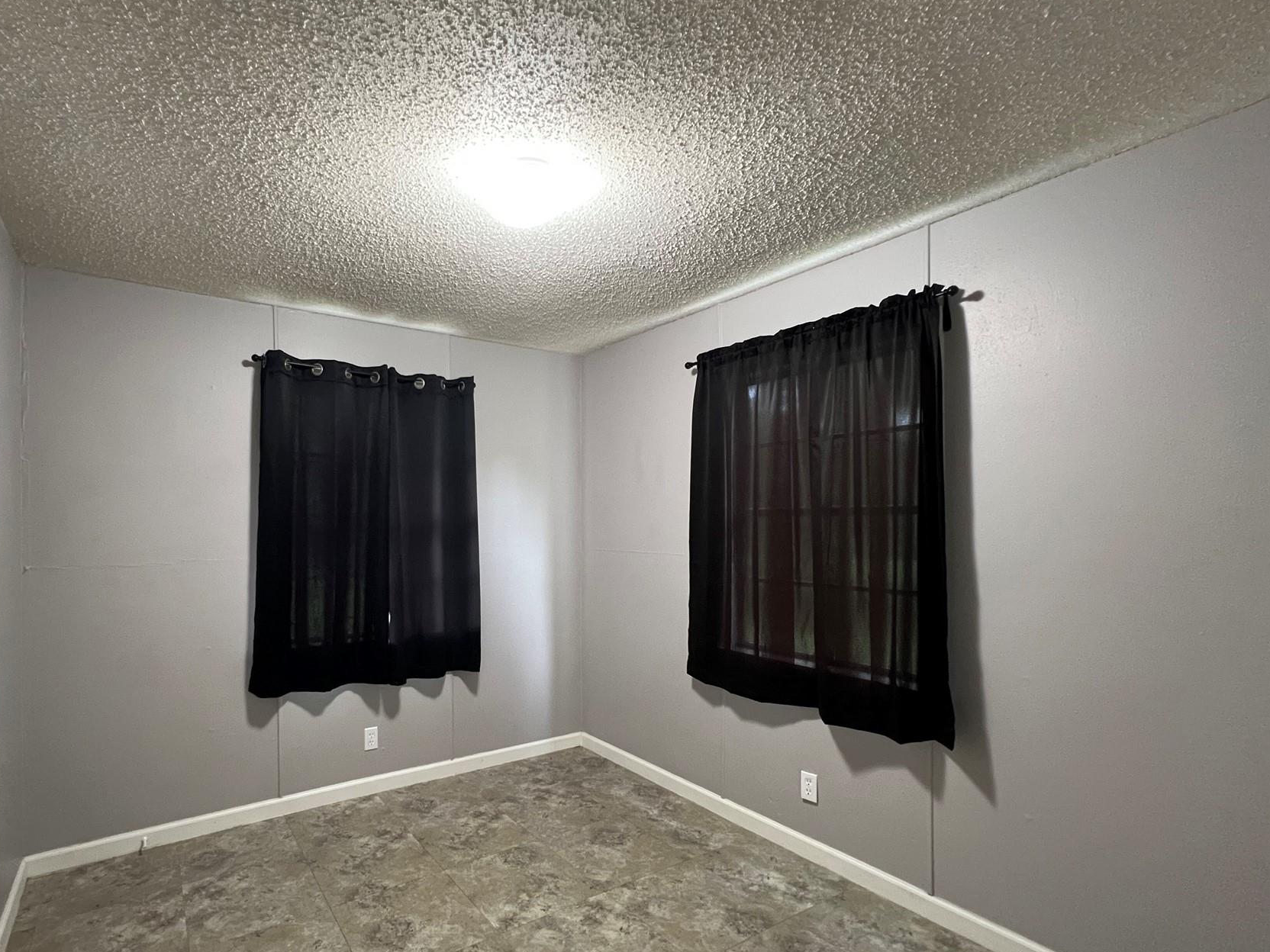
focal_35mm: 16
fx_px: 587
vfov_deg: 77.8
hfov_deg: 93.4
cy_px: 529
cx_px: 517
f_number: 1.8
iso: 400
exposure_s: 1/60
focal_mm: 1.57
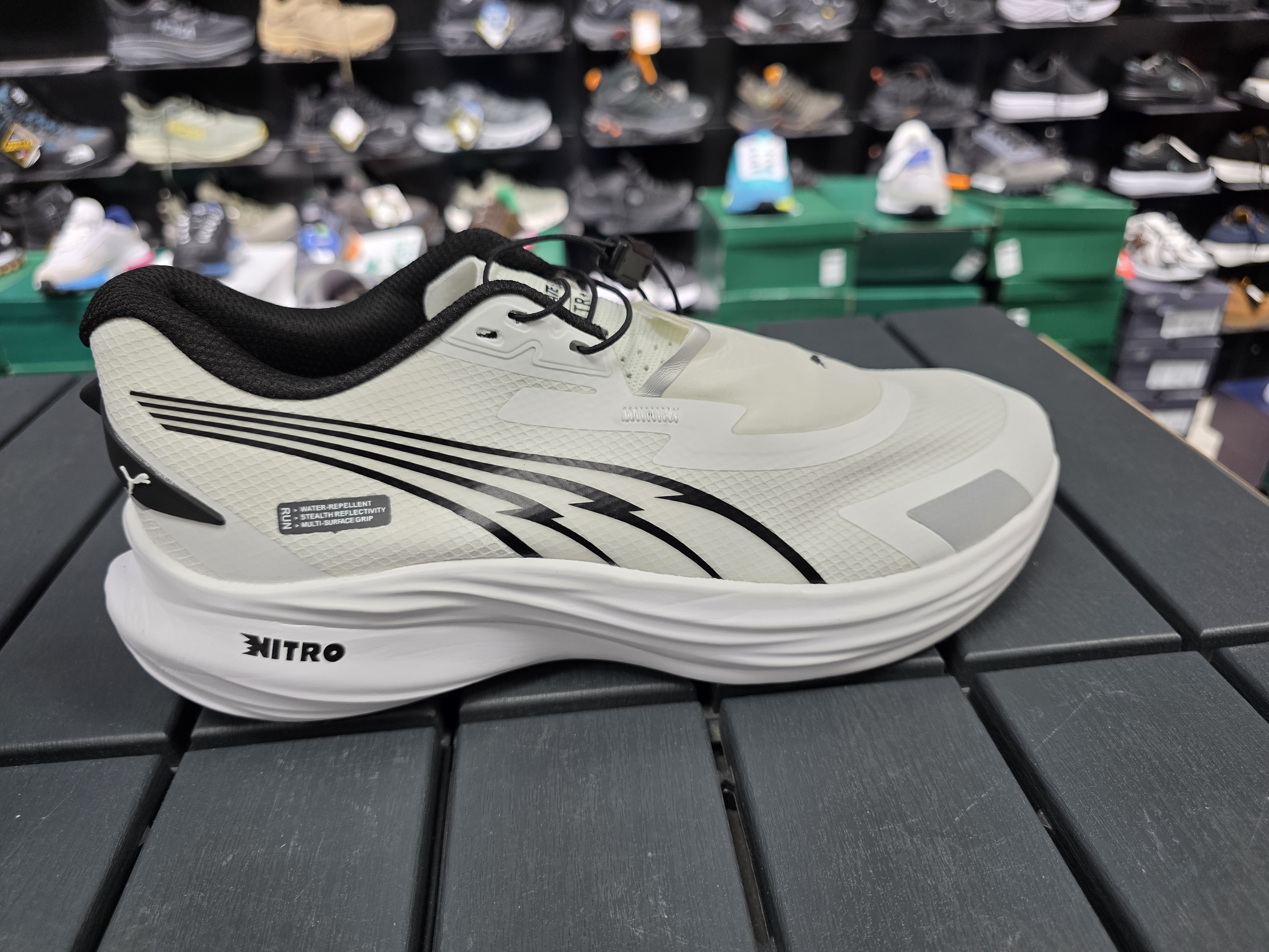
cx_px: 634
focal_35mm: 23
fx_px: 843
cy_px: 476
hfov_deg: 73.9
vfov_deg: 58.9
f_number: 1.7
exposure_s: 1/180
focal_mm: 6.3
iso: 200
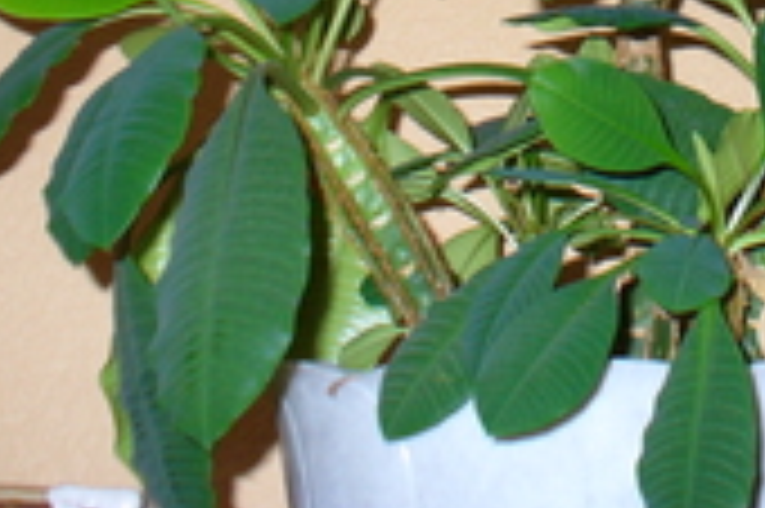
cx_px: 720
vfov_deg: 12.8
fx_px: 2165
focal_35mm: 102
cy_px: -234
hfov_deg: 19.6
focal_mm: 6.1
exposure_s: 1/60
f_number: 2.8
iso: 100
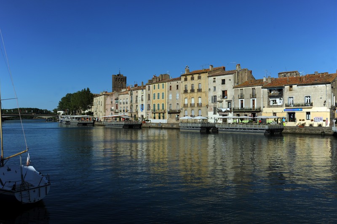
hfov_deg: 62.0
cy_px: 112
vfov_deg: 43.5
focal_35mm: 30
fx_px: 281
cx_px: 168
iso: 200
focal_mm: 30
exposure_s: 1/640
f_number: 8
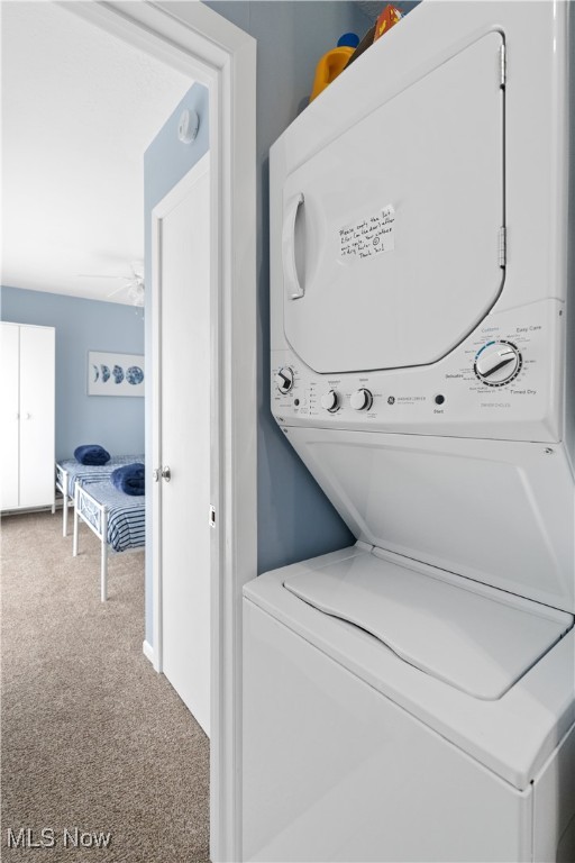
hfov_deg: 73.7
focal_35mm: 16
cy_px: 432
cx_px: 288
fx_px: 383
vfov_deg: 96.7
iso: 800
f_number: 4
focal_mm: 16
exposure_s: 1/160
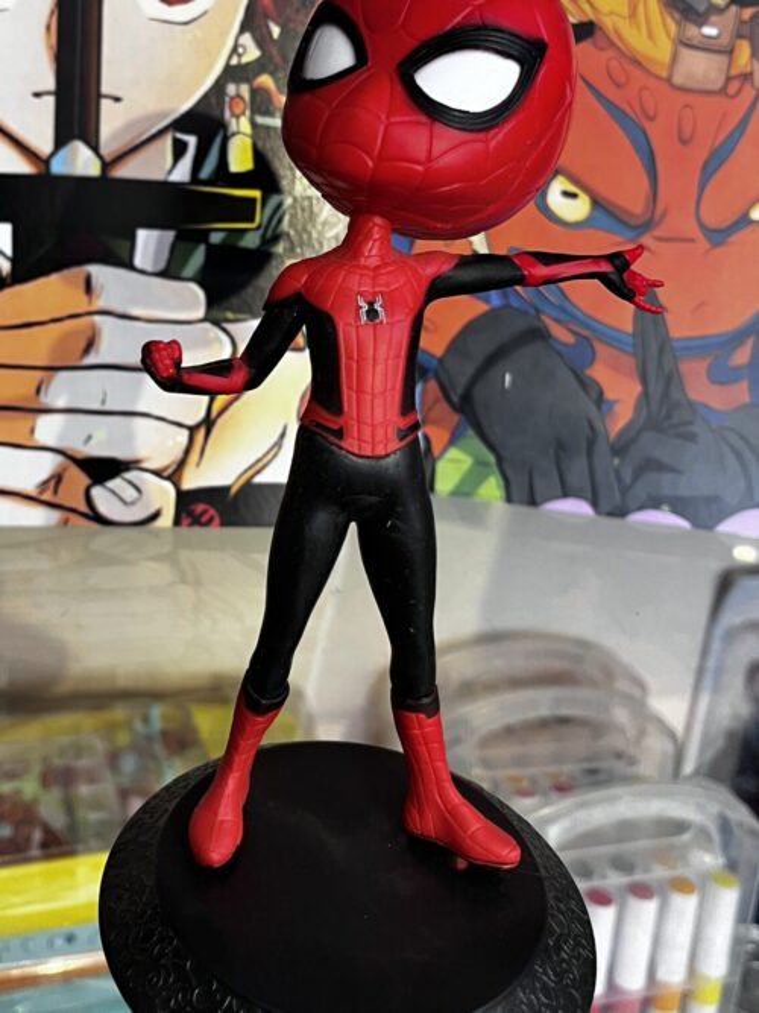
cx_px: 380
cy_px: 506
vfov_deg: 67.3
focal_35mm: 26
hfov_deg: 53.0
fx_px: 760
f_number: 1.6
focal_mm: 5.1
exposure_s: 1/50
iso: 125
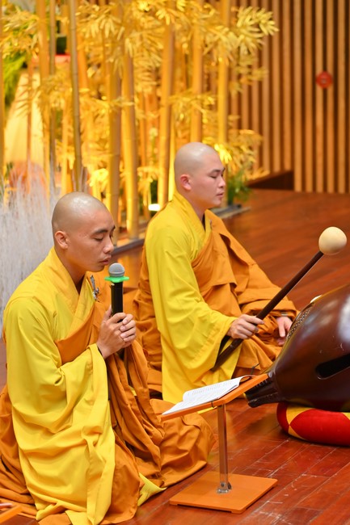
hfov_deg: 13.0
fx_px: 1532
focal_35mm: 105
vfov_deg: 19.5
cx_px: 175
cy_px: 262
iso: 1250
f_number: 5
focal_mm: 105
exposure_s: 1/100
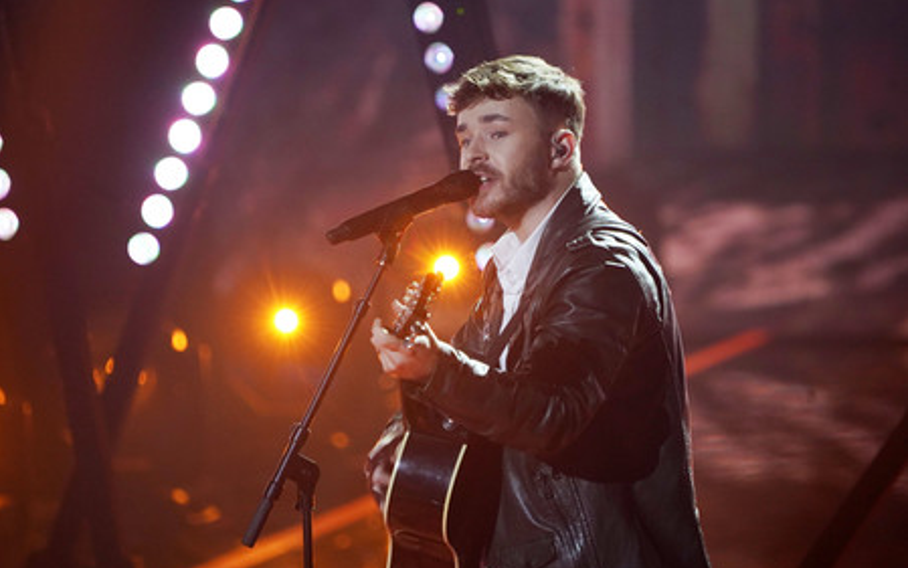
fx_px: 15200
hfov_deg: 3.4
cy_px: 299
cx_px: 454
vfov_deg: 2.1
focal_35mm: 614
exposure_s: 1/160
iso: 4000
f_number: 6.3
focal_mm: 600
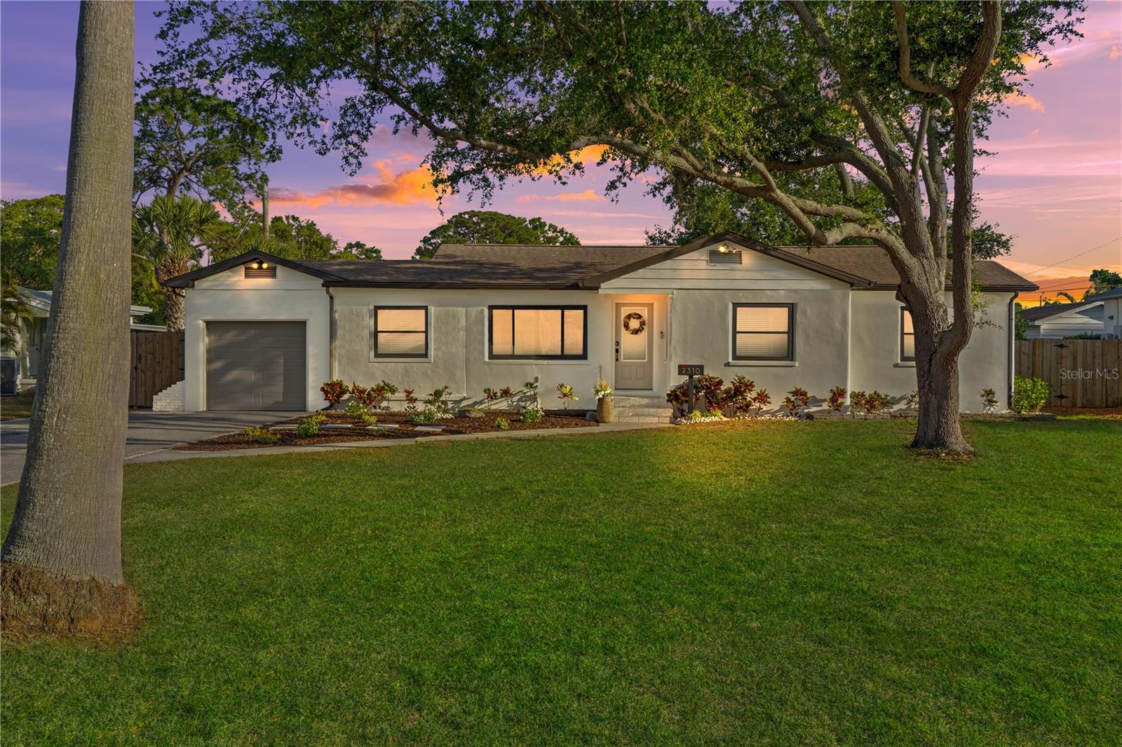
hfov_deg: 61.9
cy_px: 374
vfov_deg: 43.6
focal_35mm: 30
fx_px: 935
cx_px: 561
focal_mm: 20
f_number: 7.1
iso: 400
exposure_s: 1/1000
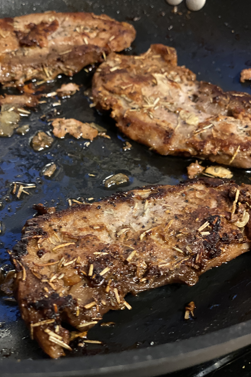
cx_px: 111
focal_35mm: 55
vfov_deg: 36.2
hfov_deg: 24.6
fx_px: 575
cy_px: 187
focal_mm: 6
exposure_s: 1/15
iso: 500
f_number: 2
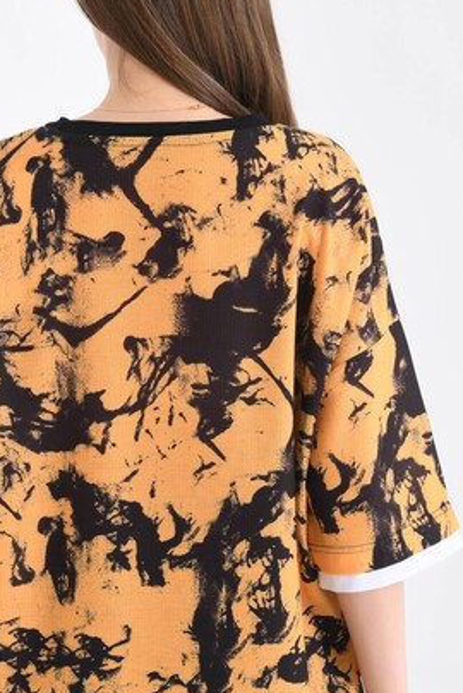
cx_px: 149
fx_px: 1964
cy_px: 377
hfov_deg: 13.4
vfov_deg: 20.0
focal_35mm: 102
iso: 160
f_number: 6.3
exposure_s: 1/125
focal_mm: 55
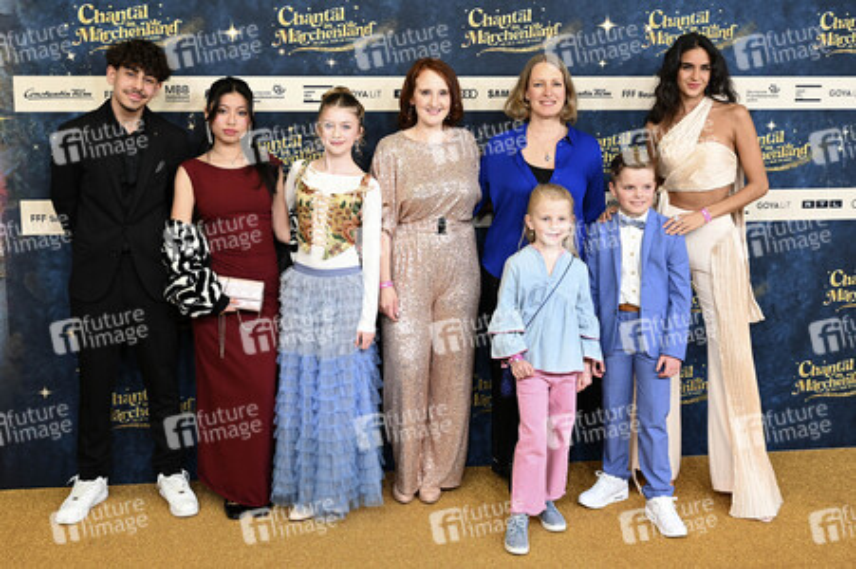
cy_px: 284
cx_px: 428
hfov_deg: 51.9
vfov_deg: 35.9
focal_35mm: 37
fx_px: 879
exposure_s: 1/160
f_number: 2.8
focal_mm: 37
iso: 400
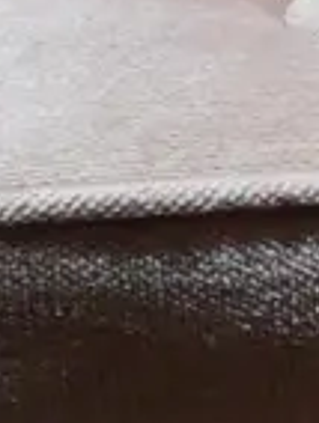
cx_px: 800
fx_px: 3173
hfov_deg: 5.5
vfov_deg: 7.6
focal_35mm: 259
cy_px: 503
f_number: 4
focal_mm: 18
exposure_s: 1/60
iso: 320
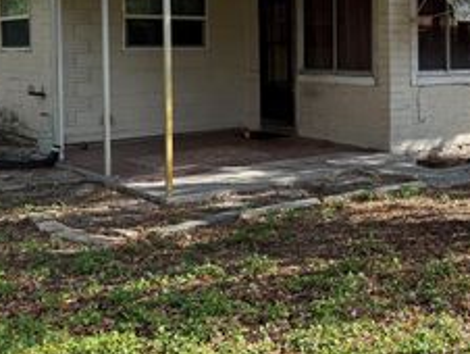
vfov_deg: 27.0
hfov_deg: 34.2
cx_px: 422
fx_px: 720
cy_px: 66
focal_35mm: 53
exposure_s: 1/1464
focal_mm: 6.76
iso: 100
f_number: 1.78
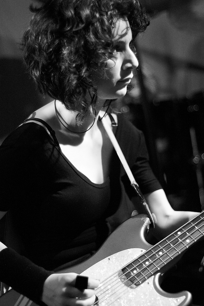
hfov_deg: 18.2
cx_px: 102
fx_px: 637
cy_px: 153
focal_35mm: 75
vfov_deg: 27.0
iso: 800
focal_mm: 50
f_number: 1.4
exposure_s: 1/60
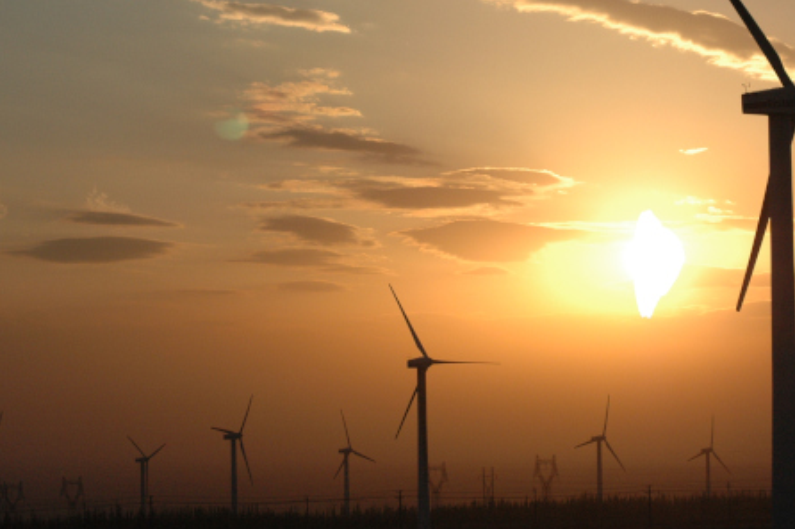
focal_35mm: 164
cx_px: 453
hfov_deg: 12.5
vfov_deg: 8.4
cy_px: 171
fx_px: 3620
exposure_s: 1/8000
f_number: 5.6
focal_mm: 80
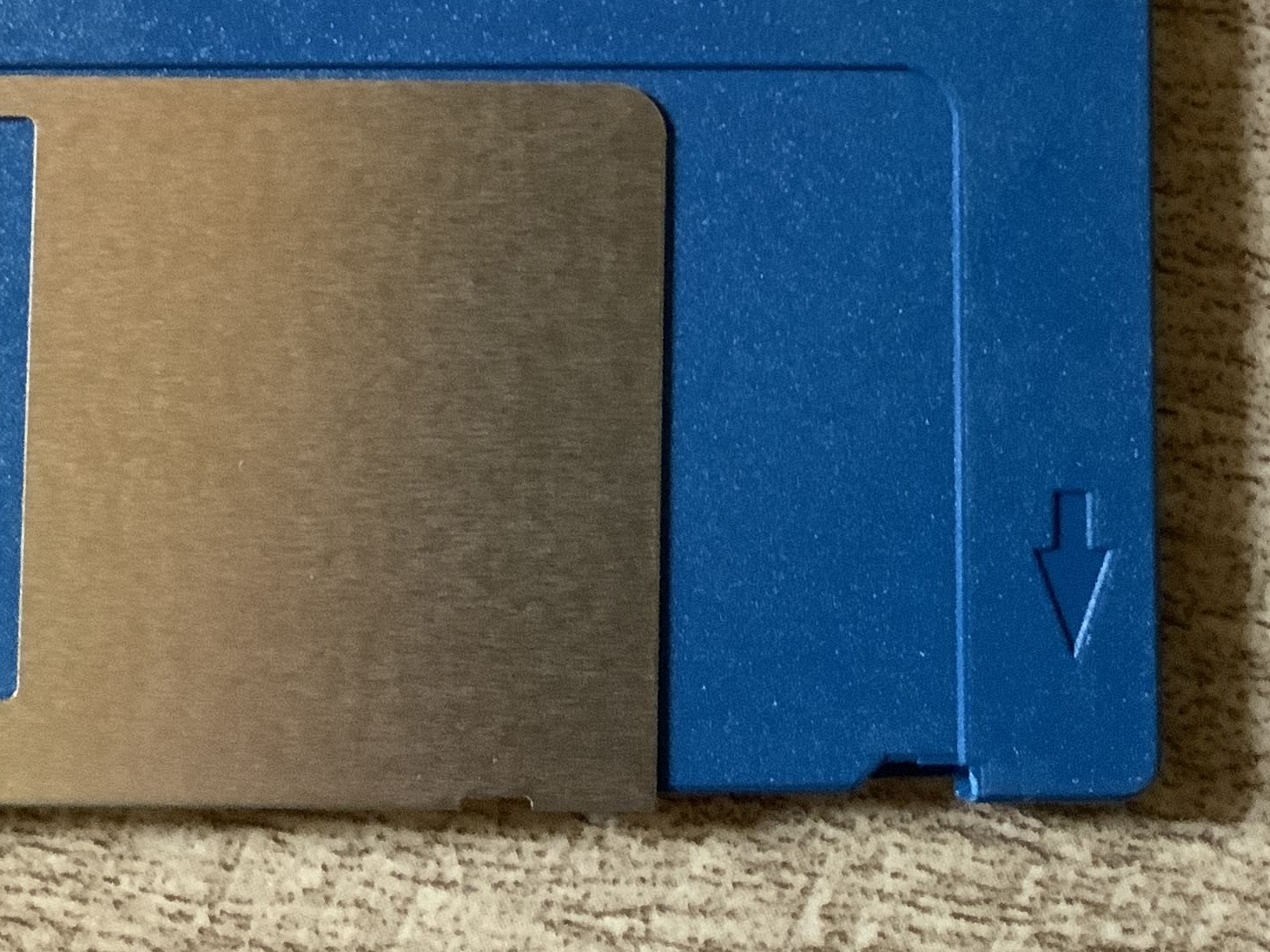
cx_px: 658
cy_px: -221
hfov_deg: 24.4
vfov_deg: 17.5
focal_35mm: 80
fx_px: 2935
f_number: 1.8
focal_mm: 3
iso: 320
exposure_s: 1/52
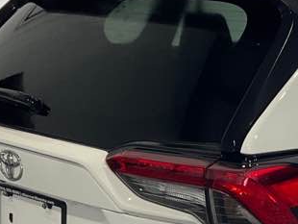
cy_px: 217
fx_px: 913
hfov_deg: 17.6
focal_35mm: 106
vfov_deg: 13.8
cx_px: 366
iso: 25
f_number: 1.8
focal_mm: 3
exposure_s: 1/120
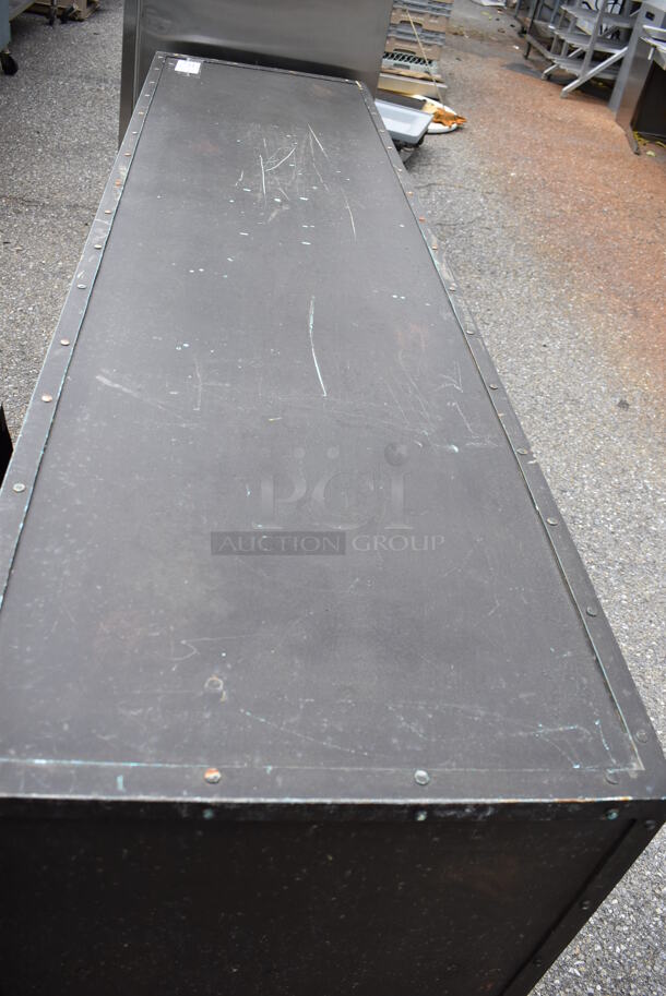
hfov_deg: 43.7
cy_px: 498
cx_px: 333
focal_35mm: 30
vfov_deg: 61.9
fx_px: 831
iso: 250
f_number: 5.6
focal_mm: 20
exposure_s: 1/125
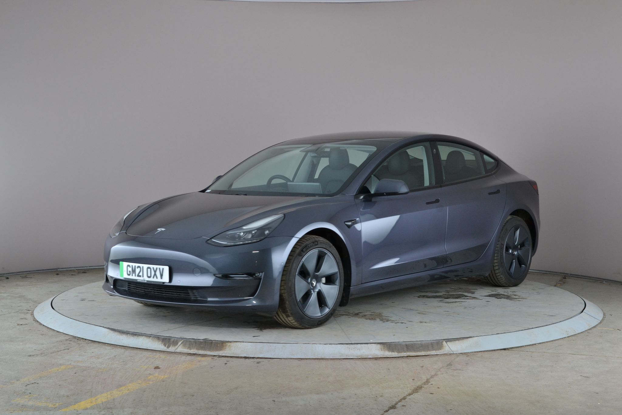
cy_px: 208
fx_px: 985
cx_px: 311
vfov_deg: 23.8
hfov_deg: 35.1
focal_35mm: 57
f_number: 10
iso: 400
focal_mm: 38
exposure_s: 1/8
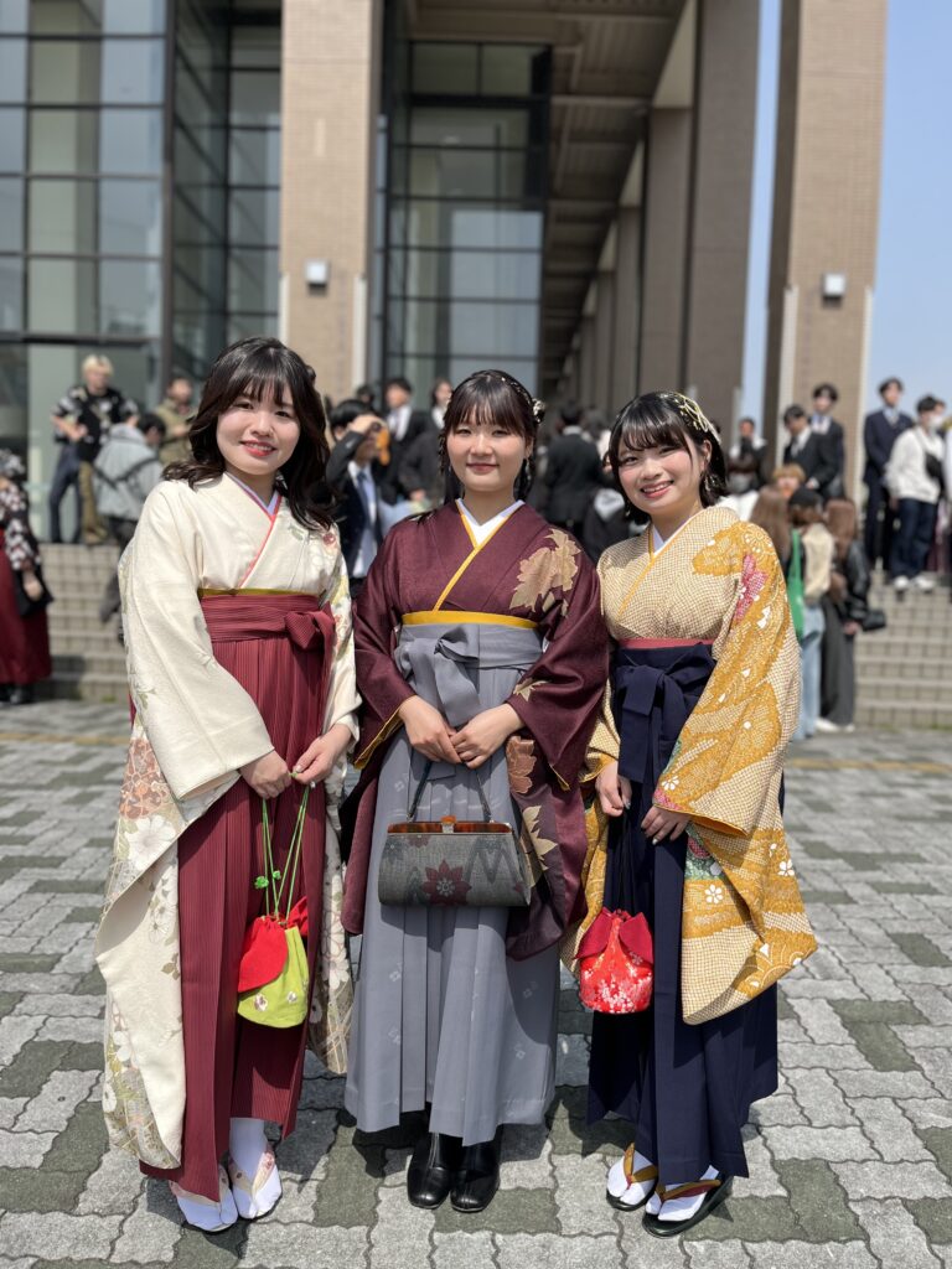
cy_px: 634
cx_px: 476
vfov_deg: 67.3
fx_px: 953
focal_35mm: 26
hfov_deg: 53.1
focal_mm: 5.1
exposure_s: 1/2899
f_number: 1.6
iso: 50
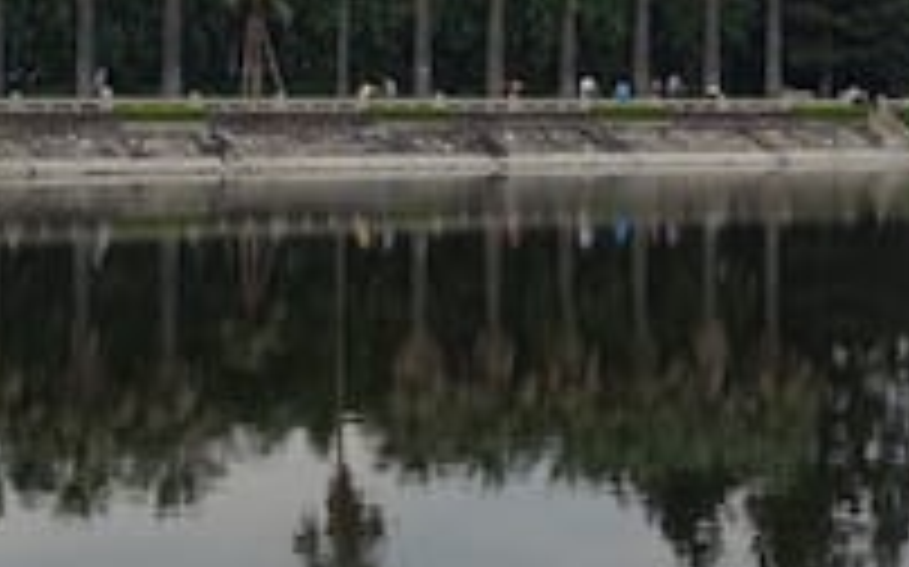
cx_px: 688
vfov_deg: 12.8
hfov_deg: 20.4
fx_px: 2501
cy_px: 7
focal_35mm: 101
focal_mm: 9.02
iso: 125
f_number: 4
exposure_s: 1/100
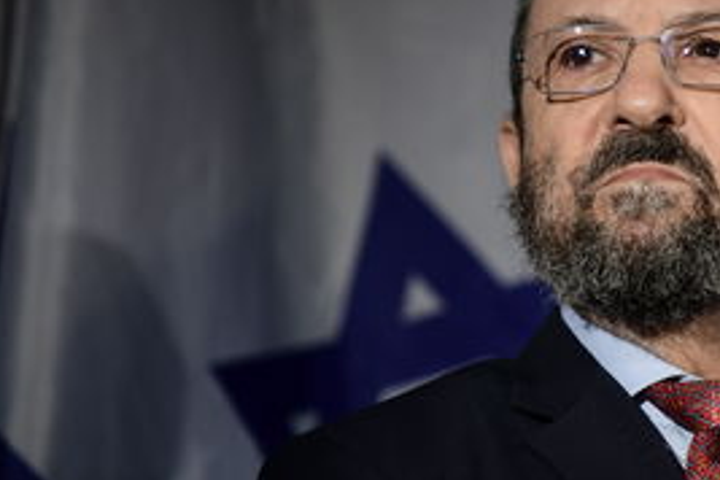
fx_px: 5980
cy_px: 156
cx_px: 531
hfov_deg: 6.9
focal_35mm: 299
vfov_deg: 4.6
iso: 1250
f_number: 3.5
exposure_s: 1/400
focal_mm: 200
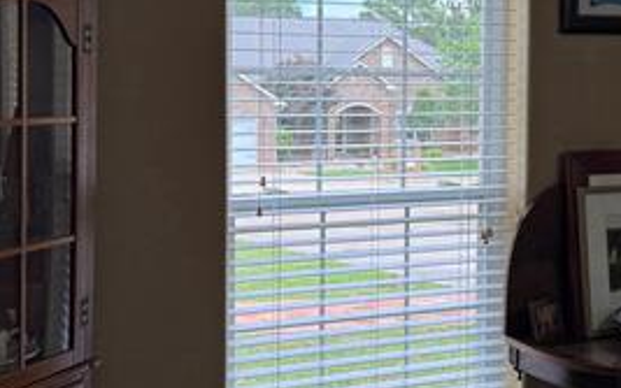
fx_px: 1033
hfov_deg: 33.0
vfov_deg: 21.2
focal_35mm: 61
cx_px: 442
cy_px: 139
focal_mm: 6.76
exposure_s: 1/476
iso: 80
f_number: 1.78
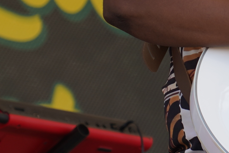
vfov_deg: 2.4
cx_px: 387
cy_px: -138
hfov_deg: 3.5
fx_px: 3689
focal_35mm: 580
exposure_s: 1/250
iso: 100
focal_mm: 105
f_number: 5
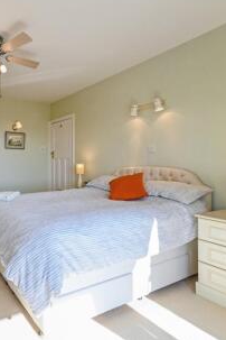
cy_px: 163
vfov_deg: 78.5
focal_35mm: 22
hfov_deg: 51.7
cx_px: 30
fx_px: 207
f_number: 16
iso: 400
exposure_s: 1/50
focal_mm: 14
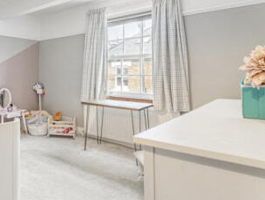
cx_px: 65
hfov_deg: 61.5
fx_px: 207
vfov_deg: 50.6
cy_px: 69
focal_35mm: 27
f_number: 8
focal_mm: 7
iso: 100
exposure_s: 1/1.67
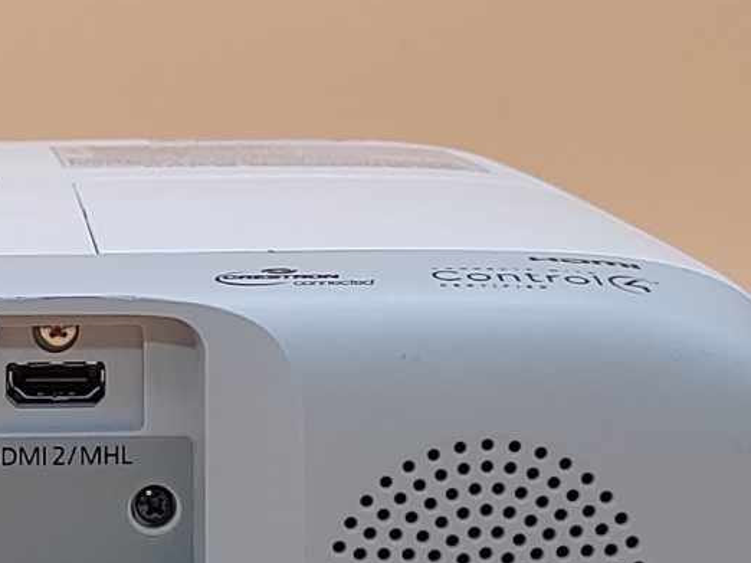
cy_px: 425
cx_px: -124
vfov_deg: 11.6
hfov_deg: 15.0
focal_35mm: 127
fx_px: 2754
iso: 50
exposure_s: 1/60
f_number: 1.8
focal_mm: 4.36
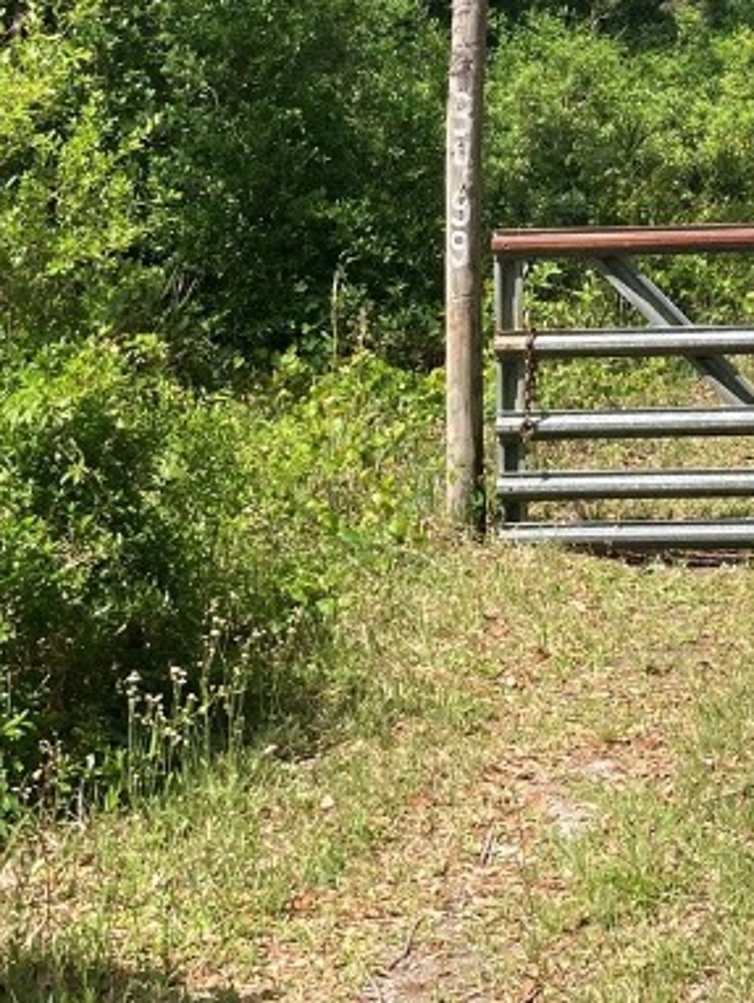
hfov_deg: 18.8
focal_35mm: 75
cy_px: 113
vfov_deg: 25.2
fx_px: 2176
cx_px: 849
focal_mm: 3.99
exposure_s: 1/1080
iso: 20
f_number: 1.8
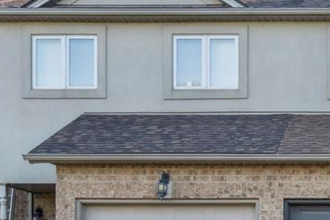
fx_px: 815
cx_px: 422
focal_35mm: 89
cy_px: 157
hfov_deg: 20.9
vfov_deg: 15.3
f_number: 6.3
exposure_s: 1/125
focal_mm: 33
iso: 500
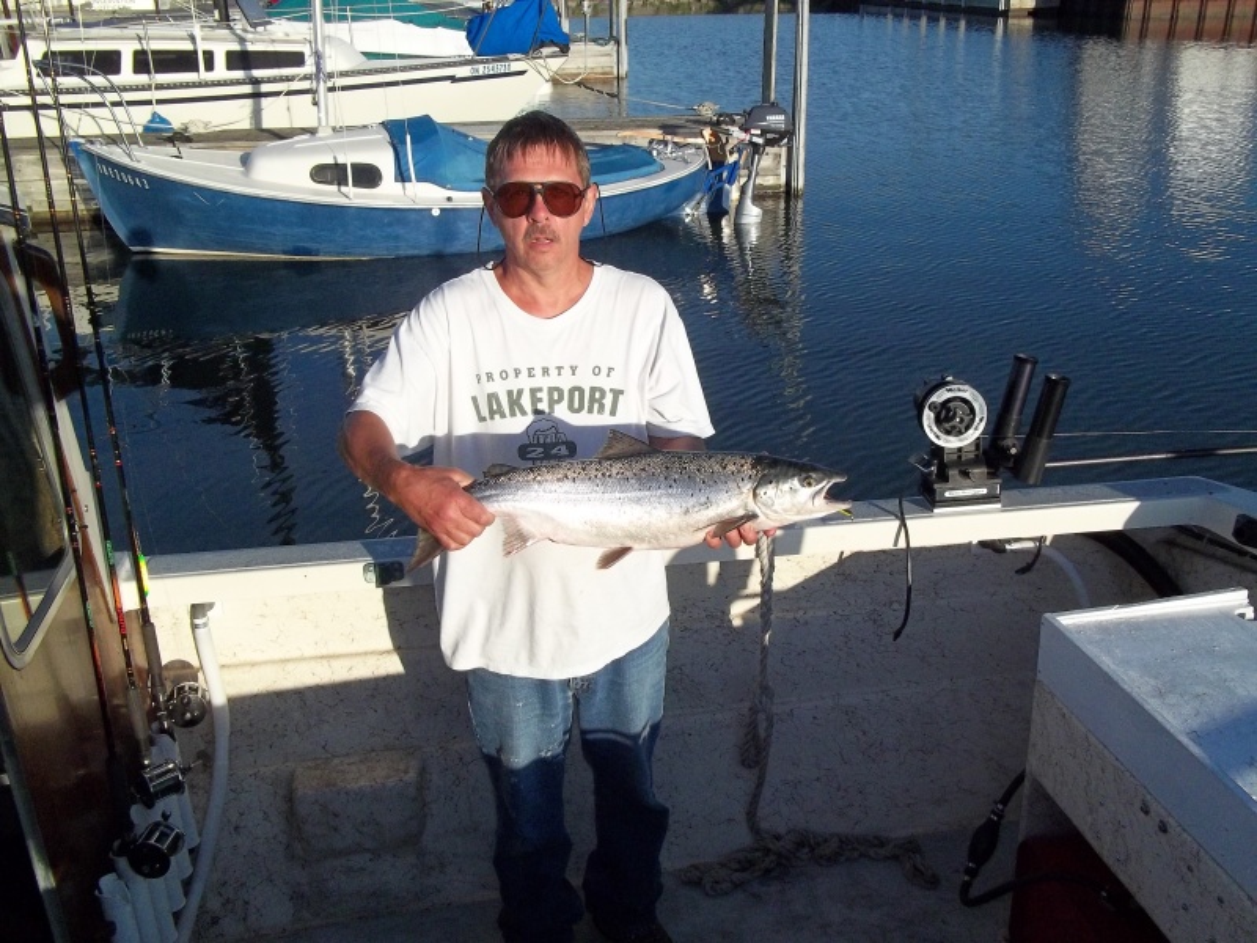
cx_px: 628
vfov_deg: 44.2
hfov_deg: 56.8
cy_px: 472
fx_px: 1162
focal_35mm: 32
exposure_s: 1/400
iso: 200
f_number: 8.8
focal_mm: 5.7
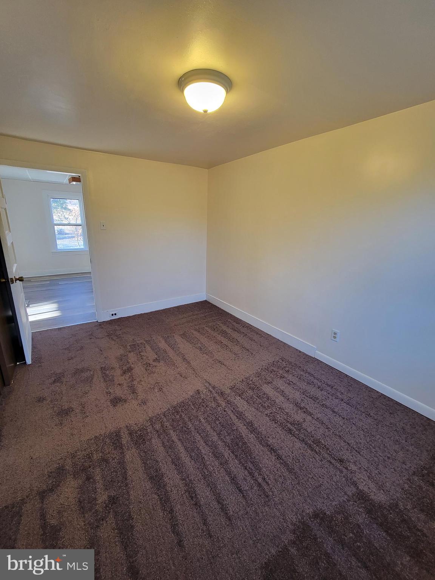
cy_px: 290
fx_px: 218
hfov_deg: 89.9
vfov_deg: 106.2
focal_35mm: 13
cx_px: 218
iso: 160
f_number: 2.2
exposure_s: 1/60
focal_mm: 2.2
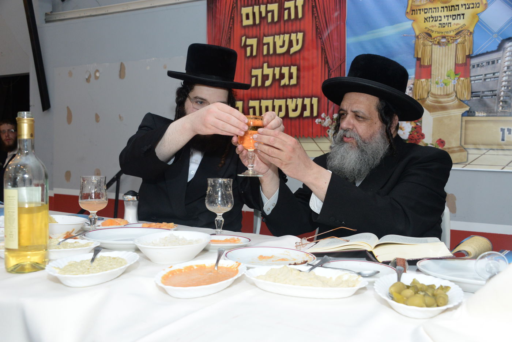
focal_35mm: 35
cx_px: 256
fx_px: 498
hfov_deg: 54.4
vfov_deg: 37.9
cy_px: 171
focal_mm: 35
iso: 2500
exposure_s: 1/80
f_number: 6.3
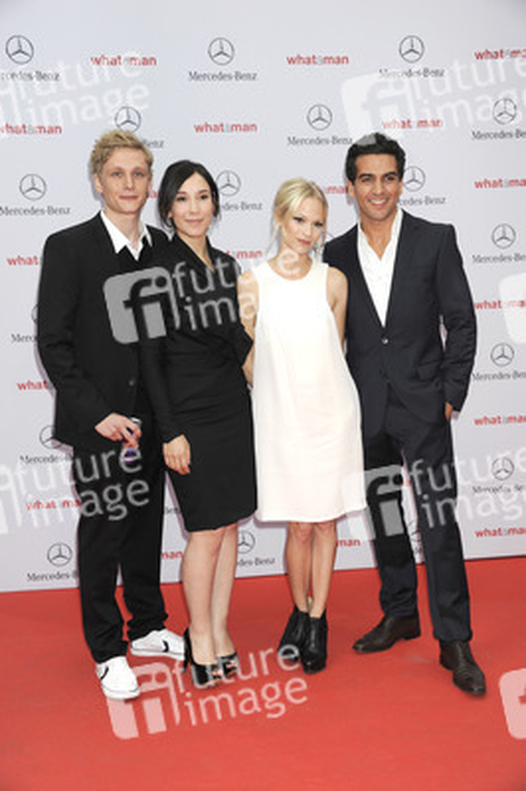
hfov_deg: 29.8
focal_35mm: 45
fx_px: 988
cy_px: 396
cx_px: 263
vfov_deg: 43.6
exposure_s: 1/200
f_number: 5.6
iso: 640
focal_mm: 45
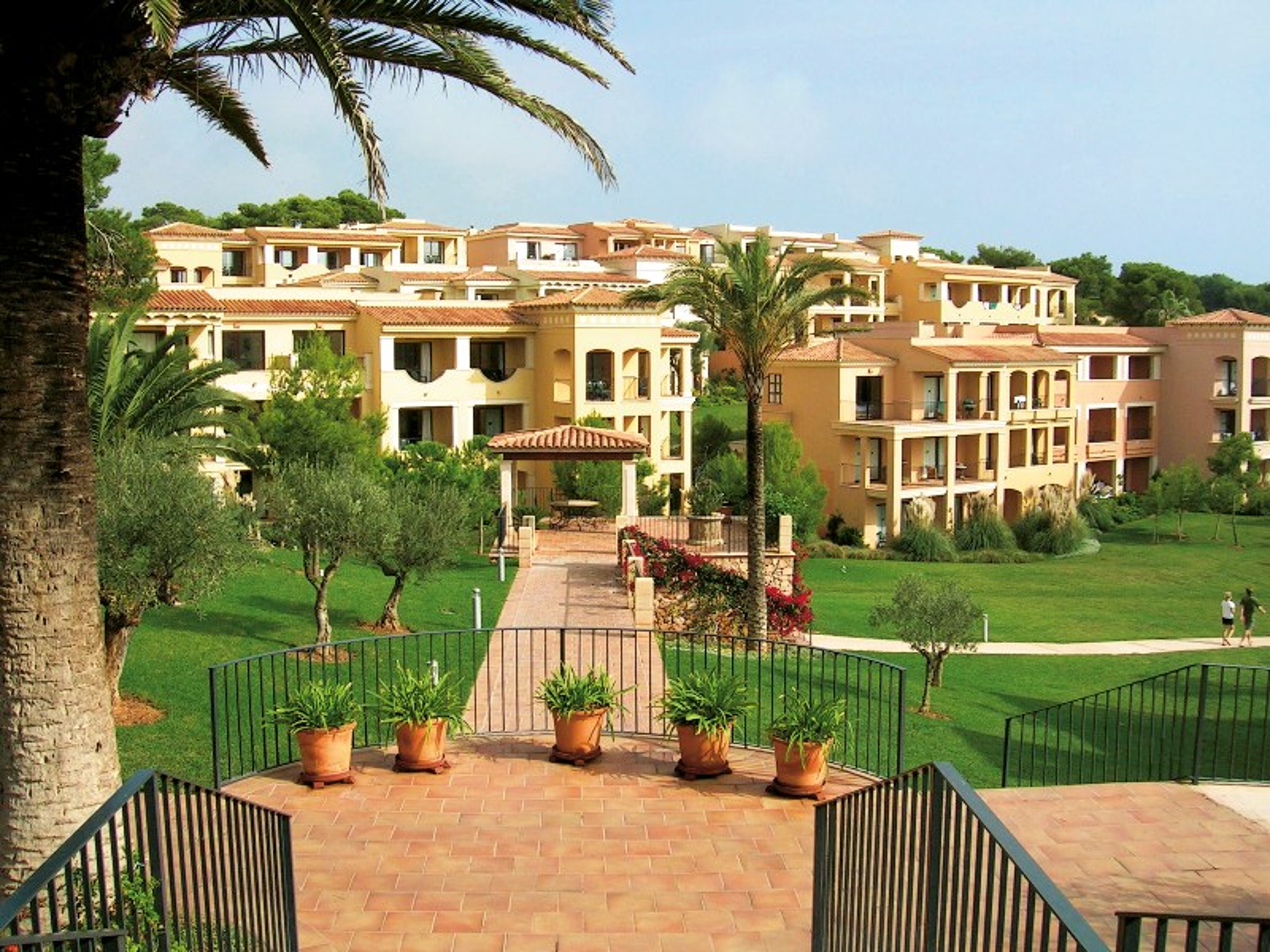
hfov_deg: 52.6
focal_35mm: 35
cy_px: 476
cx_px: 635
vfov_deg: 40.7
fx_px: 1284
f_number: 4.8
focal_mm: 5.4
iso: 50
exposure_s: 1/447
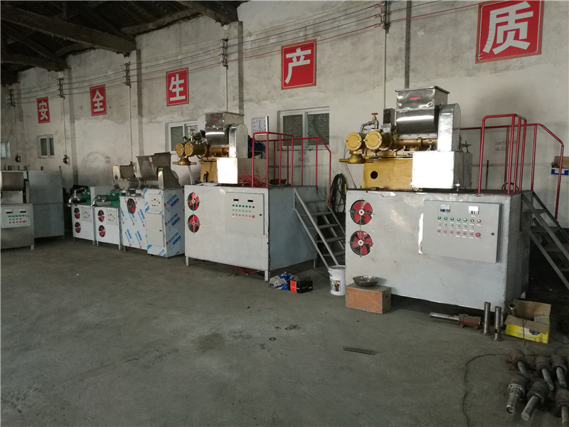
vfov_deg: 51.4
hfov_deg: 65.3
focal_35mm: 27
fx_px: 444
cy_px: 214
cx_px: 284
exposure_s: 1/30
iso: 250
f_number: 2
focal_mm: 4.04
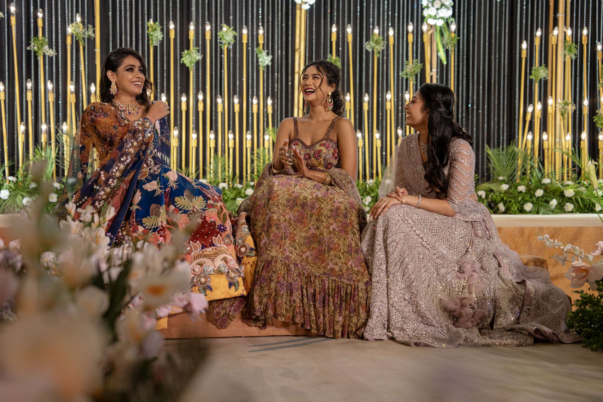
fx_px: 938
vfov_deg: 24.2
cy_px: 201
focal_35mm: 56
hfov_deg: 35.6
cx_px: 302
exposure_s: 1/250
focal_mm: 56
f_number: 2.8
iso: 500
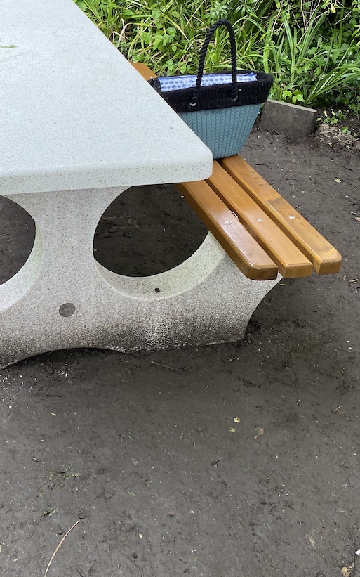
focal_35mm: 47
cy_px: 195
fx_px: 738
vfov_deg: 42.1
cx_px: 39
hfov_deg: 26.5
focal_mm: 4.25
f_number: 1.8
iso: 50
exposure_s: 1/121
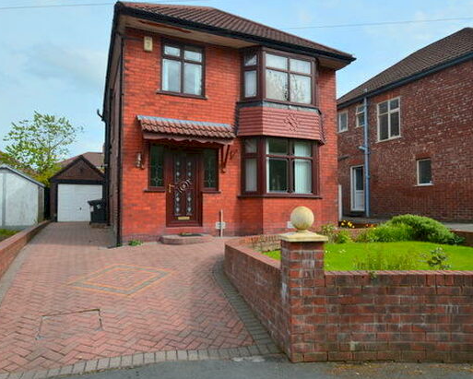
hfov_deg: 72.5
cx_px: 251
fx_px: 322
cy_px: 198
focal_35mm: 23
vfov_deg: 60.9
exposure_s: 1/250
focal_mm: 12
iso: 280
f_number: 10
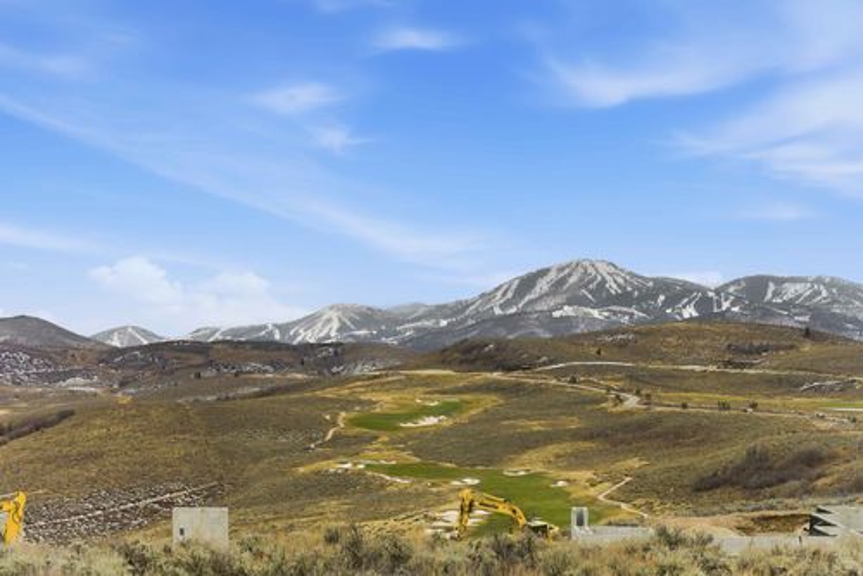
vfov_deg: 20.9
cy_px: 288
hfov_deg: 30.9
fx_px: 1559
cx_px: 432
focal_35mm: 65
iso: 500
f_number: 9
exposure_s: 1/400
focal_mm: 65
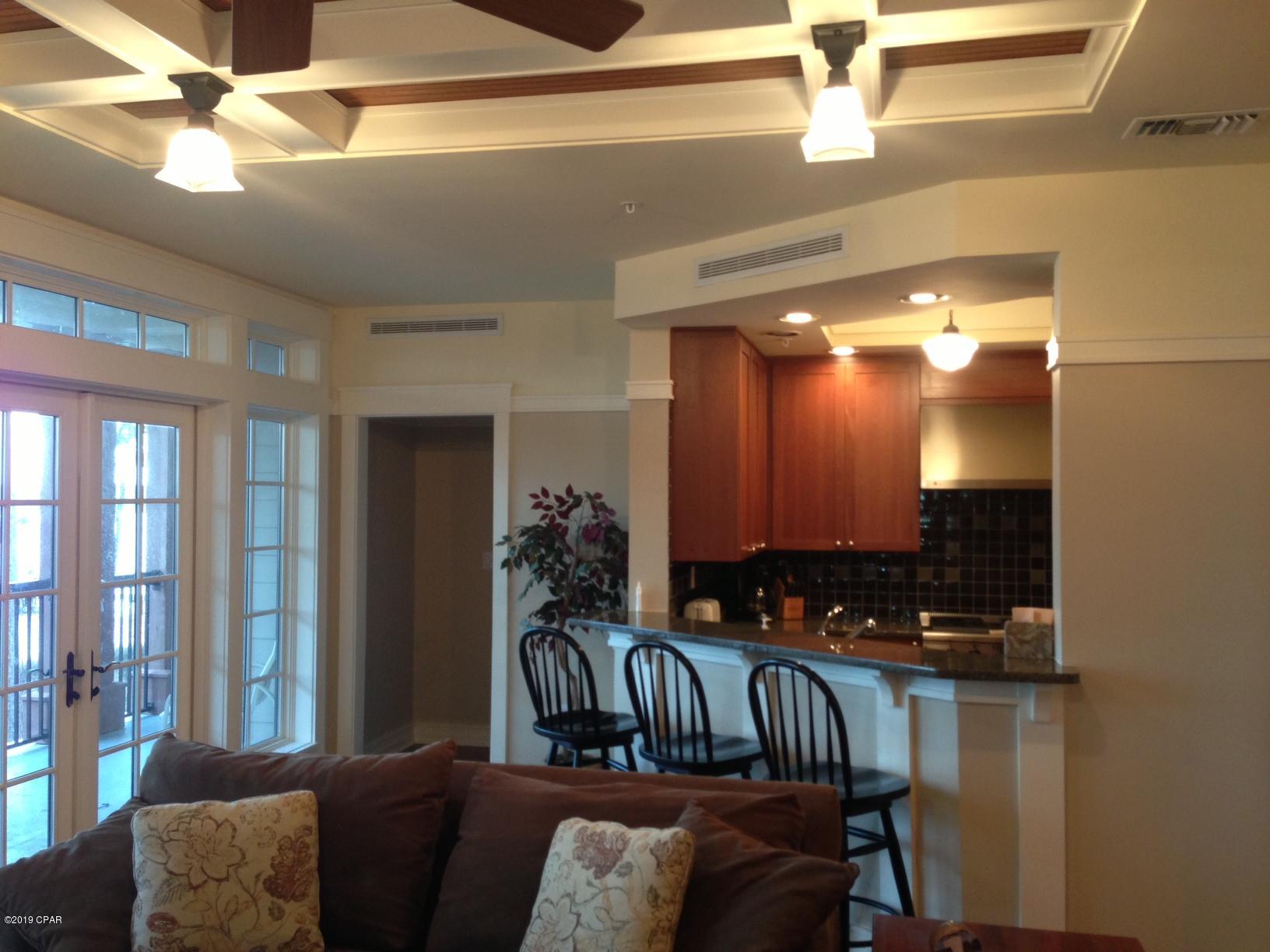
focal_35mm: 33
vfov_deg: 42.9
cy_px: 476
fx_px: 1211
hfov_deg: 55.4
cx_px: 635
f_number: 2.4
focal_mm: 4.13
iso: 100
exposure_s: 1/20
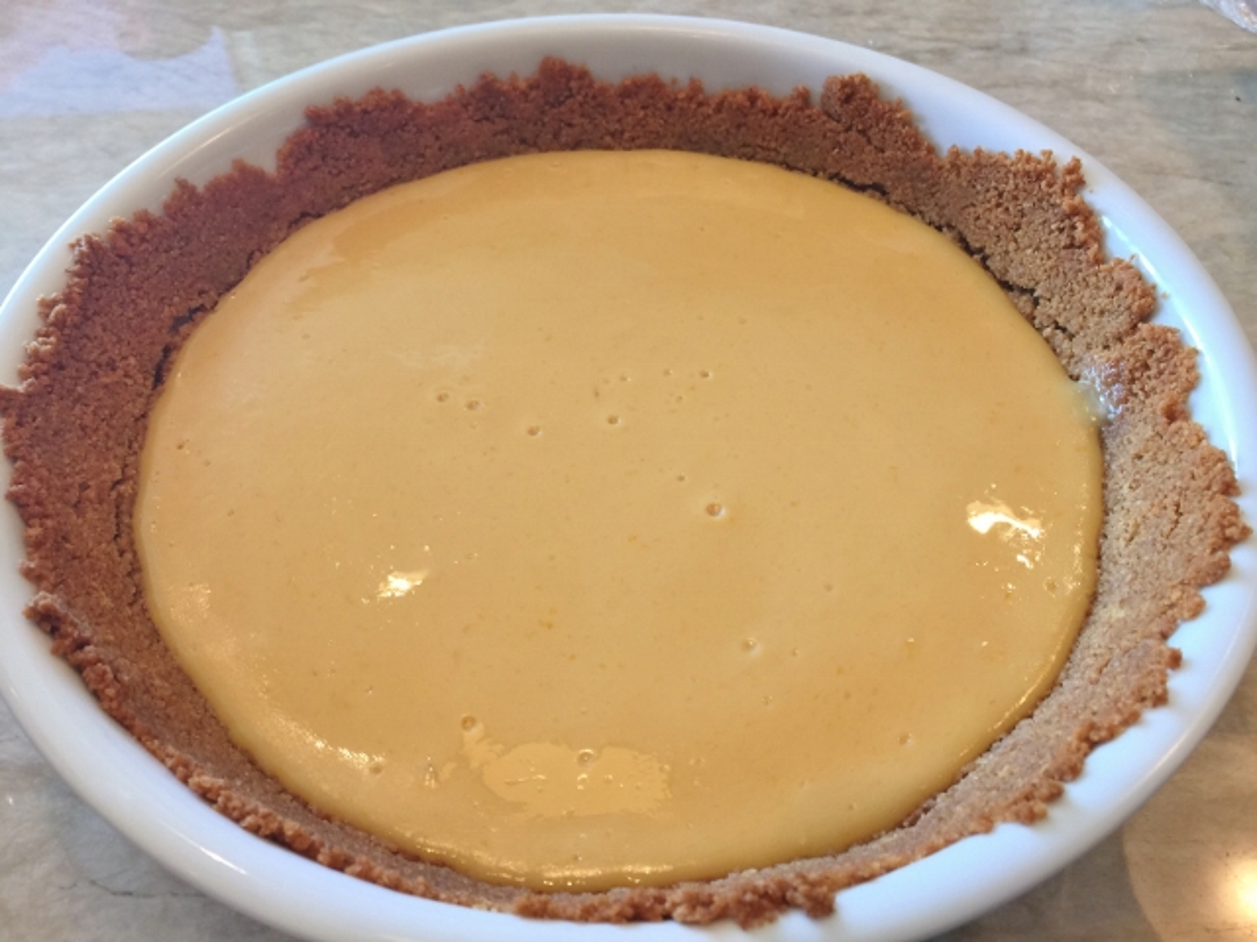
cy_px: 471
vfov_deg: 48.2
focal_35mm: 29
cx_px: 628
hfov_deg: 61.7
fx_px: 1053
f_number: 2.2
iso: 32
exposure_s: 1/30
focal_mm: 4.15
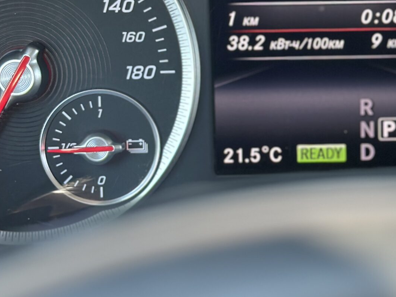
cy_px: 48
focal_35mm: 116
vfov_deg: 12.7
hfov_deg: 16.8
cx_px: 325
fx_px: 1327
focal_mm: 6.86
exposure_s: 1/150
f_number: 1.78
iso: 100
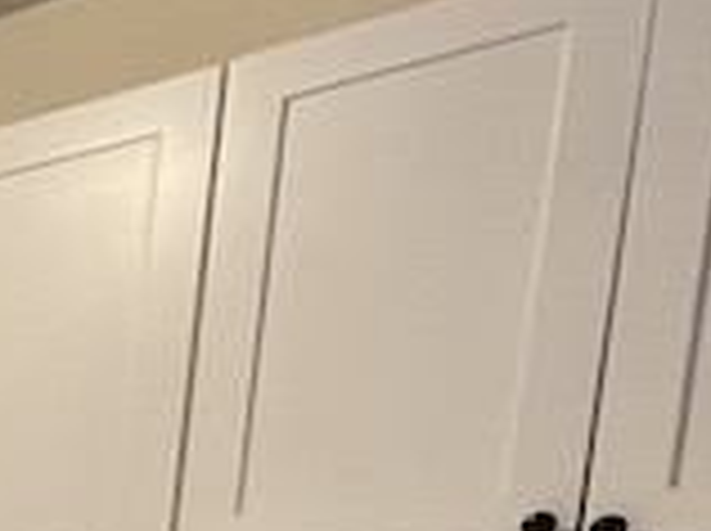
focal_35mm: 66
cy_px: 900
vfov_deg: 18.4
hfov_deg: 17.8
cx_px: -778
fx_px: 1354
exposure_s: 1/60
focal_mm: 1.57
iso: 200
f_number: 1.8
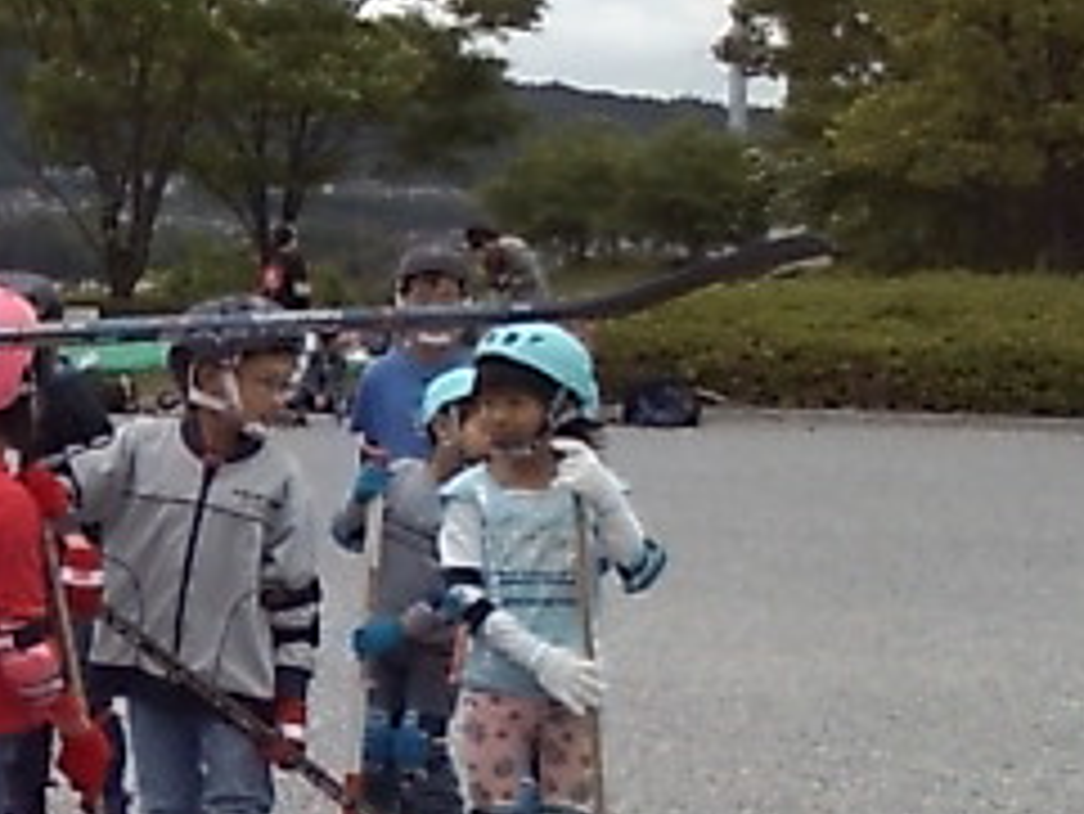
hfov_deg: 22.7
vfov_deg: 18.8
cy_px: 769
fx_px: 2412
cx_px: -301
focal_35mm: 77
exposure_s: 1/909
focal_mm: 3.73
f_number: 3.5
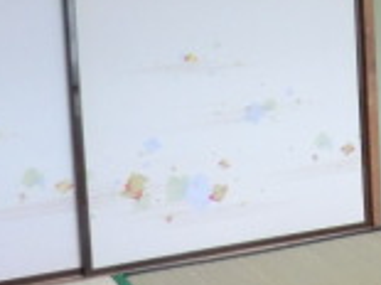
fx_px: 1089
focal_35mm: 99
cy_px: 27
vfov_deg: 14.8
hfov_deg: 18.5
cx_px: 497
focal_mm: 4.3
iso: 400
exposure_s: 1/60
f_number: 3.2
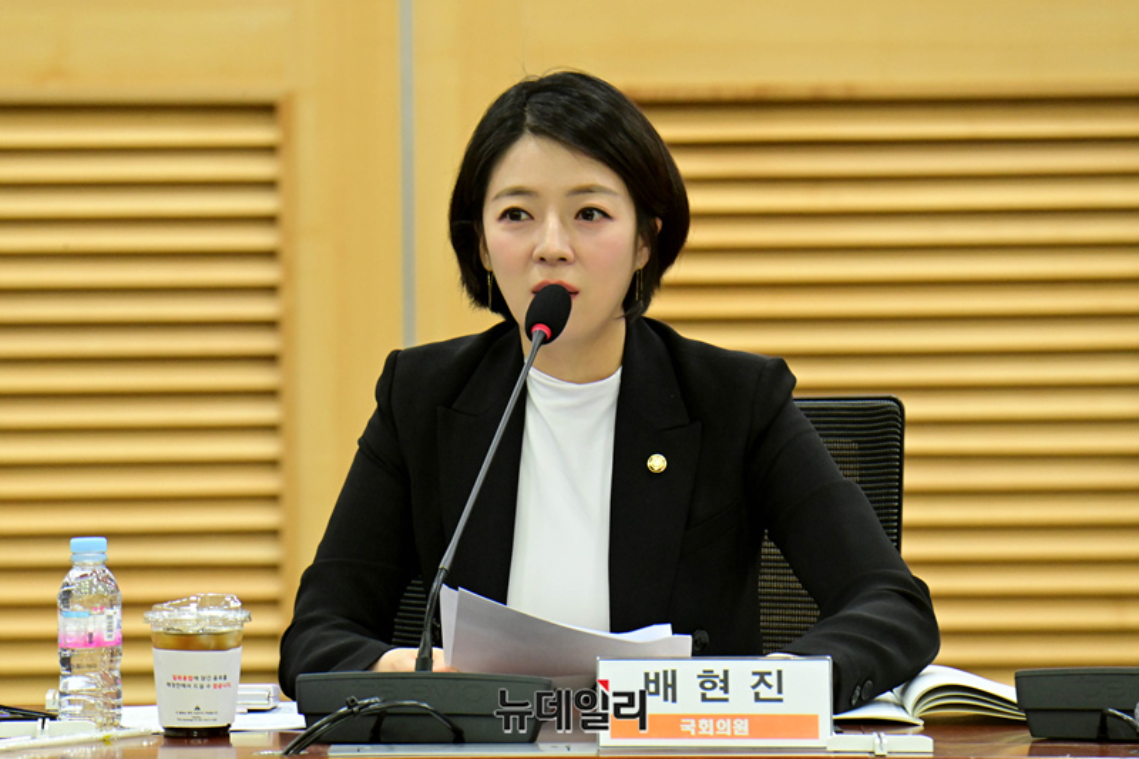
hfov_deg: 5.6
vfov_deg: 3.7
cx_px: 570
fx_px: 11703
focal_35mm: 370
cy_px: 380
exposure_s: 1/250
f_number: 9
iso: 6400
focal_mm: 370
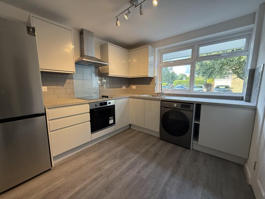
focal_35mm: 14
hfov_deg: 102.1
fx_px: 107
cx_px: 132
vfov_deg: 85.7
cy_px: 100
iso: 250
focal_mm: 2.22
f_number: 2.2
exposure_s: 1/100
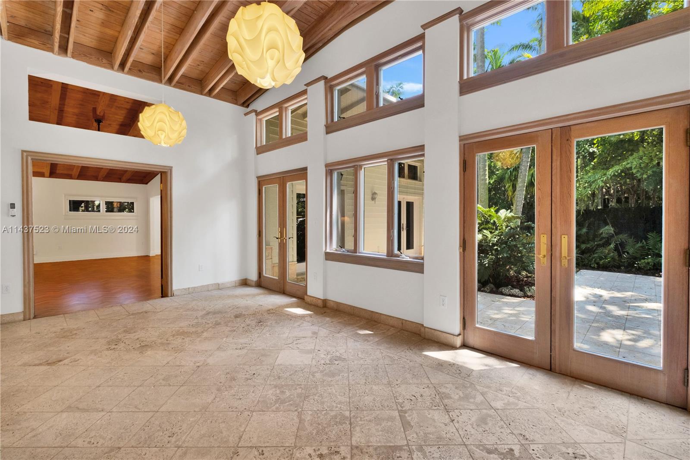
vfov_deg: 77.3
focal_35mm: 15
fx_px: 287
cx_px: 345
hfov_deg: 100.4
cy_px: 230
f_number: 8
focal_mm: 10
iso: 800
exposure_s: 1/15
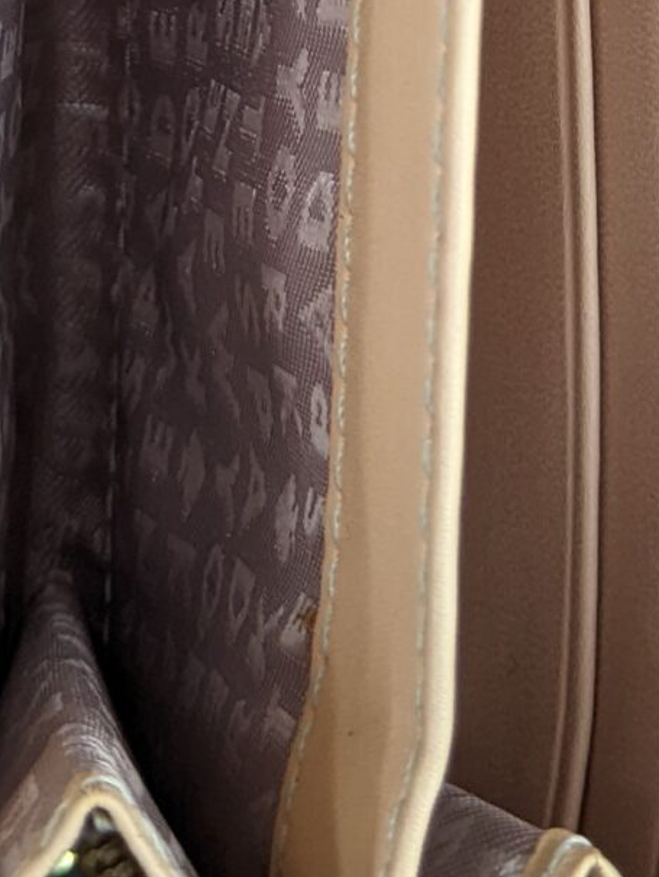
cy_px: -525
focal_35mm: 114
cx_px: 295
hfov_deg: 13.0
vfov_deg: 15.6
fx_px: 2892
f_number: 1.8
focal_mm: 4.44
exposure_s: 1/120
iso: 89
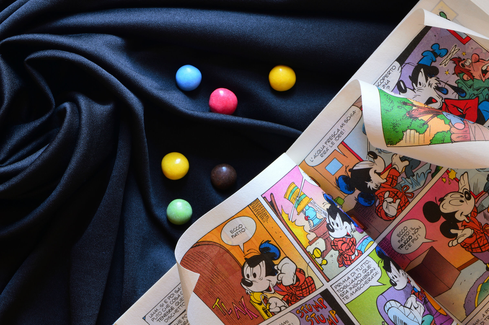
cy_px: 162
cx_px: 244
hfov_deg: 16.1
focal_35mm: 128
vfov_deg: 10.7
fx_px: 1730
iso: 100
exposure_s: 8
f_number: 20
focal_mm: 85
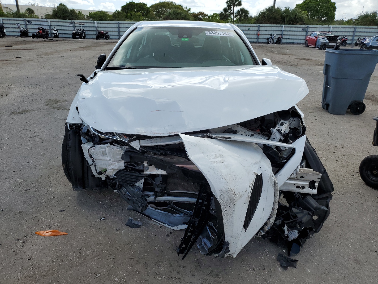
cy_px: 142
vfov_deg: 53.1
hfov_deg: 67.3
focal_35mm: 26
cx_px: 189
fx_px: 284
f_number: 1.5
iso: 50
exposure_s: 1/3333
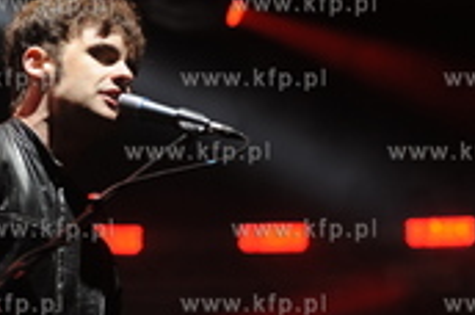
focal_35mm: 261
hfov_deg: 7.9
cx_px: 138
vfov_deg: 5.2
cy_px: 265
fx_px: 3437
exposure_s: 1/200
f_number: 4
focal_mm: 112
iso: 800
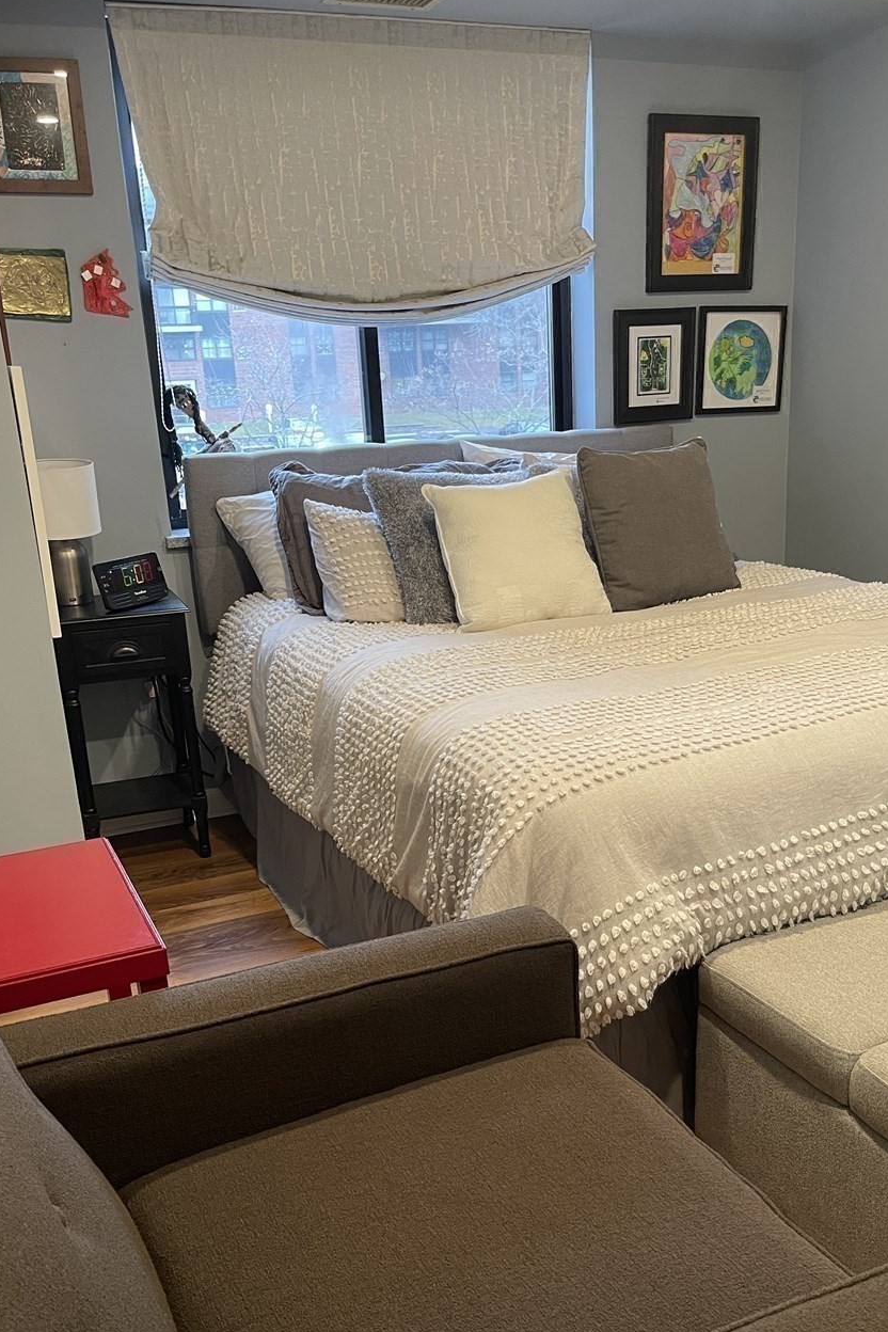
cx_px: 490
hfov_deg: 41.1
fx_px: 1184
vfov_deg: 58.3
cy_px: 790
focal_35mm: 32
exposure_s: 1/60
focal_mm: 5.1
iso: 160
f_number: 1.6
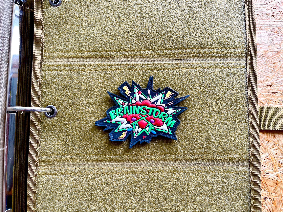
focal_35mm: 26
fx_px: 213
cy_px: 106
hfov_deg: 67.3
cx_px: 142
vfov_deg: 53.1
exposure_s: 1/108
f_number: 1.6
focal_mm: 5.1
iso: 125
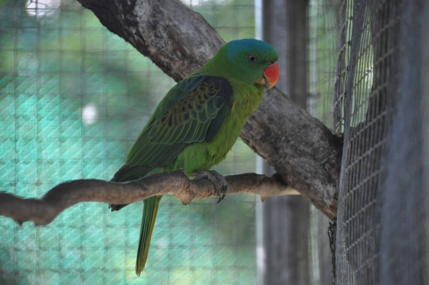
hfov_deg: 4.6
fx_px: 5356
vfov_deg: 3.0
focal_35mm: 450
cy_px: 142
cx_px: 214
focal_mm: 300
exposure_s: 1/125
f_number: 5.6
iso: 1100
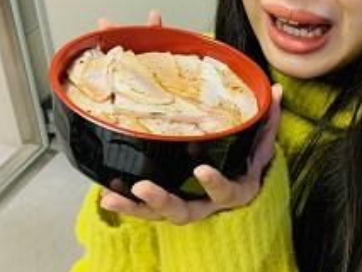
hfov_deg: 38.1
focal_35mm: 50
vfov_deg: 28.5
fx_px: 523
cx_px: 211
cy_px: 52
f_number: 1.8
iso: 200
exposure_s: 1/50
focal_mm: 4.2
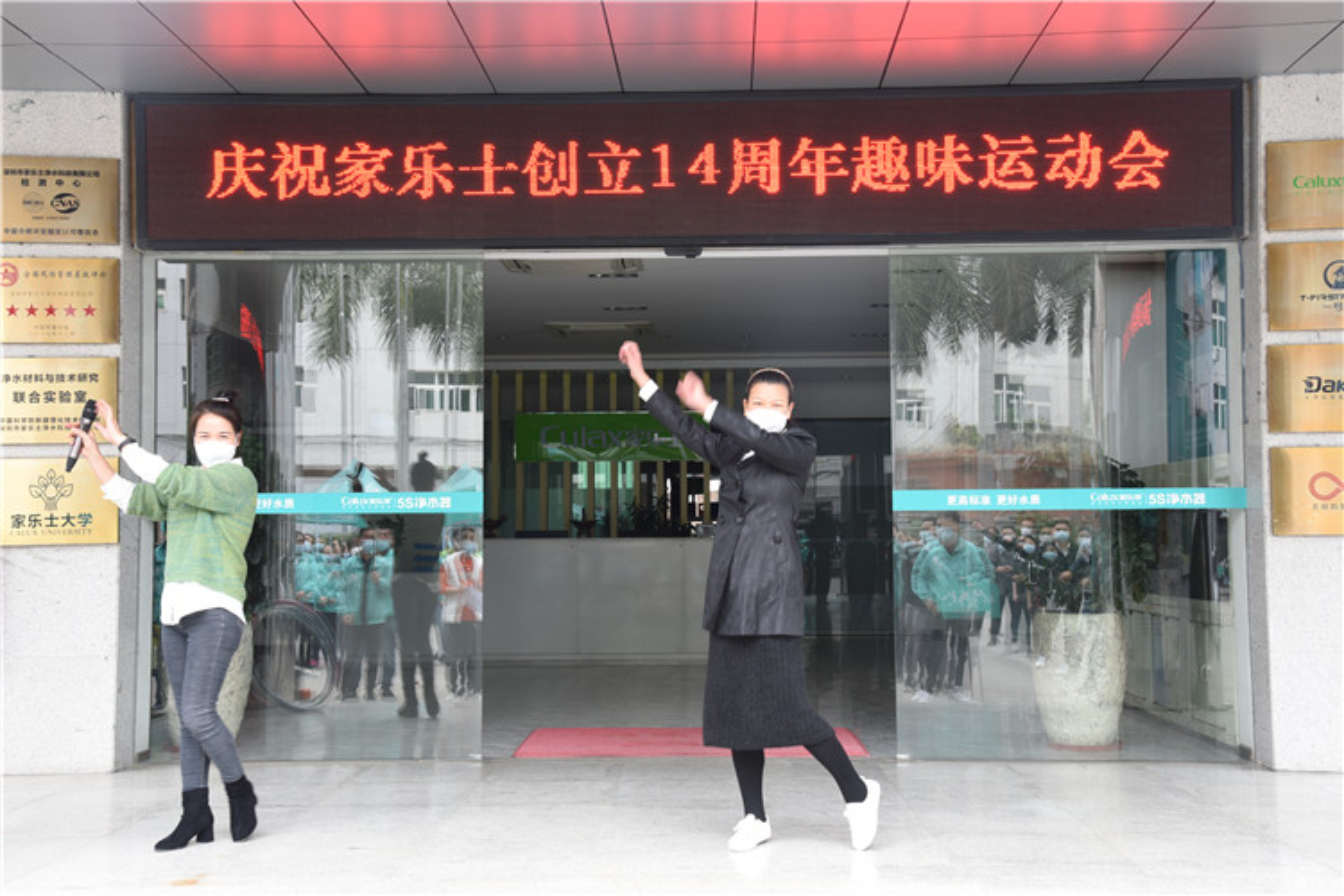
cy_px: 448
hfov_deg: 42.7
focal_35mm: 46
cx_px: 672
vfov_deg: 29.2
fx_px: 1717
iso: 640
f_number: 8
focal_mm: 46
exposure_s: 1/45
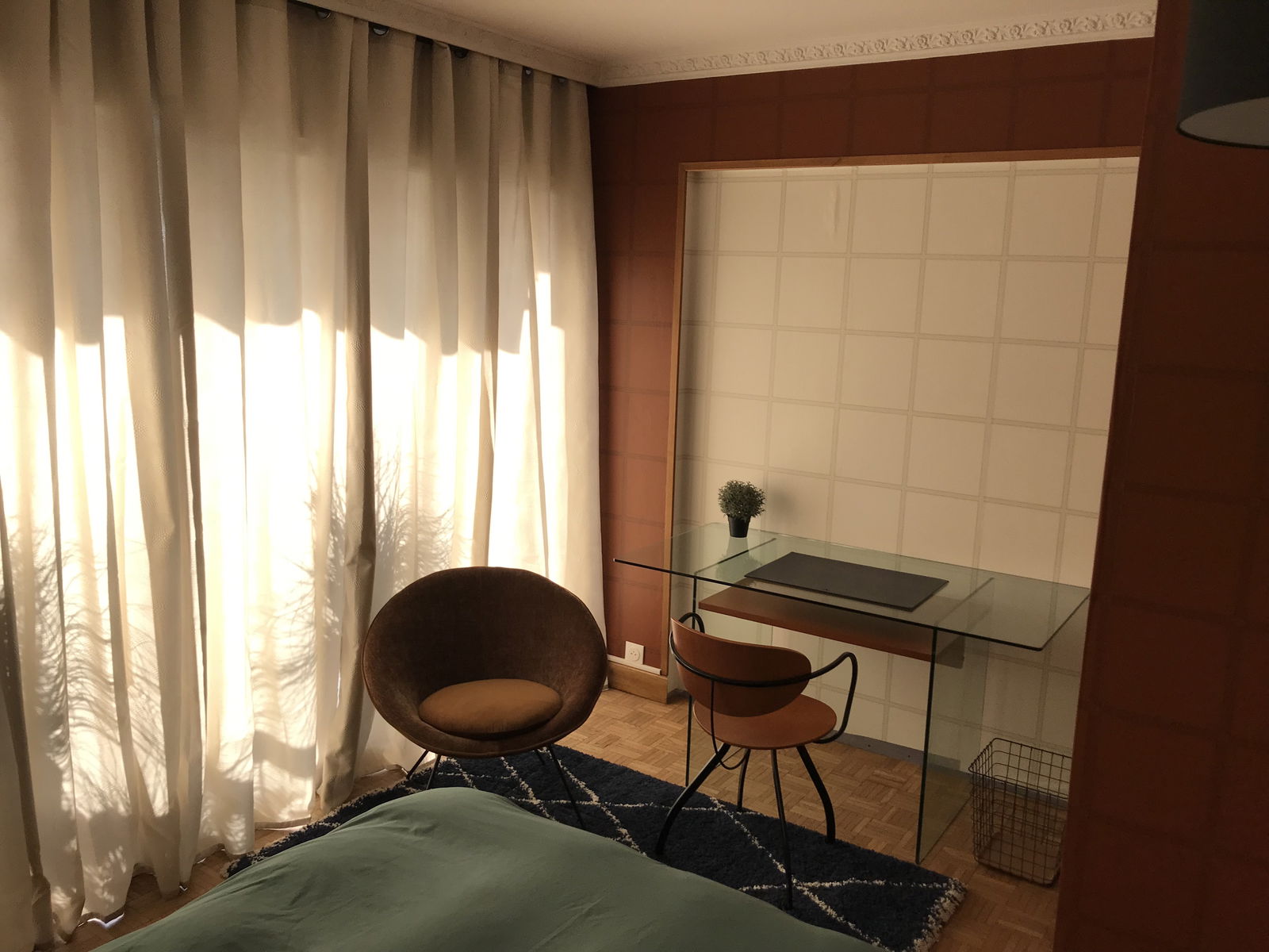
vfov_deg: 49.7
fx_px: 1026
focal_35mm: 28
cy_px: 476
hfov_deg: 63.4
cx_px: 634
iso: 20
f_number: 1.8
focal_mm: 3.99
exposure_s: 1/127
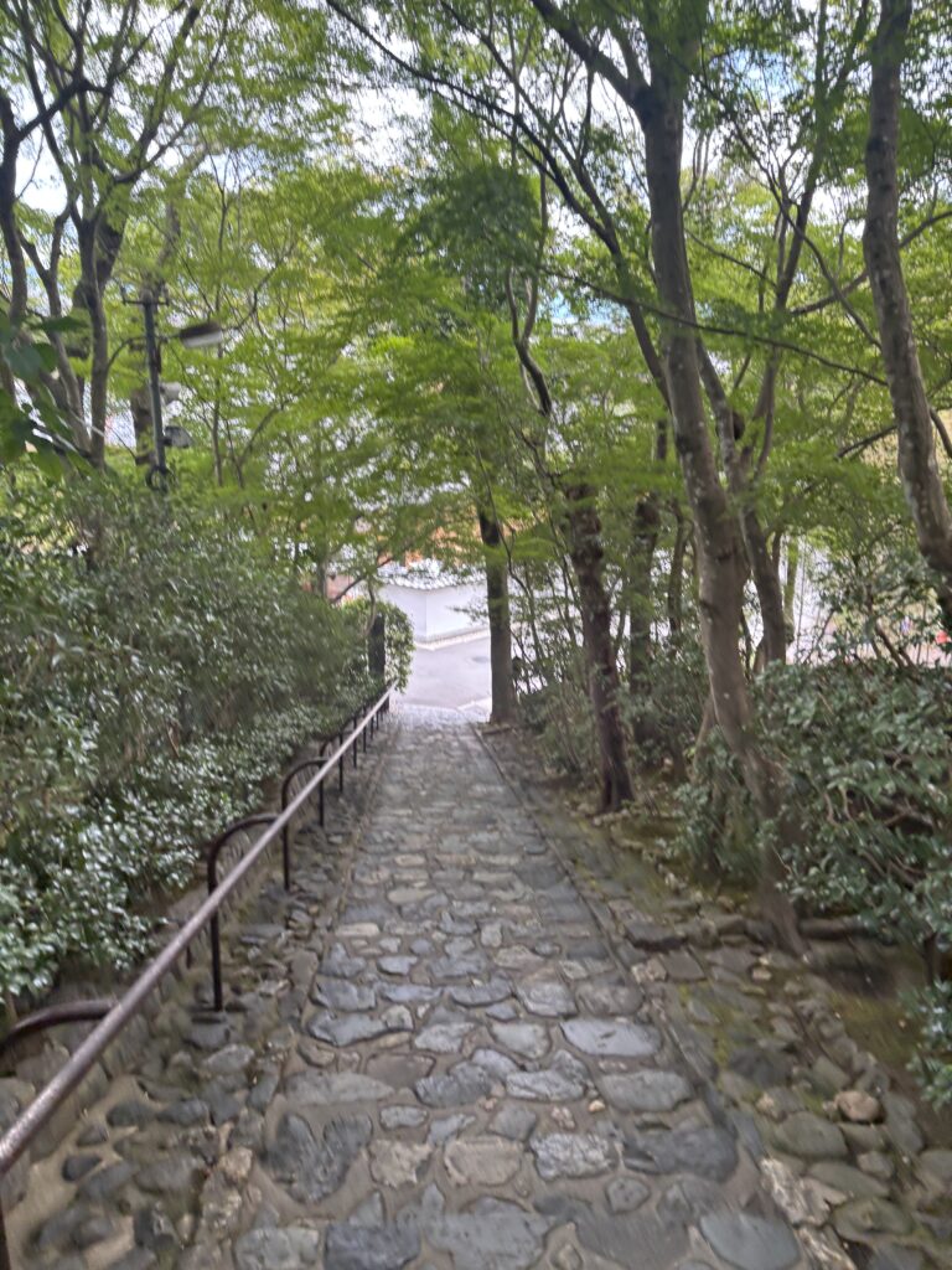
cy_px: 635
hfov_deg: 53.1
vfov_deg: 67.3
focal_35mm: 26
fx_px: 953
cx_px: 476
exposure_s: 1/121
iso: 64
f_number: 1.6
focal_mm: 5.96
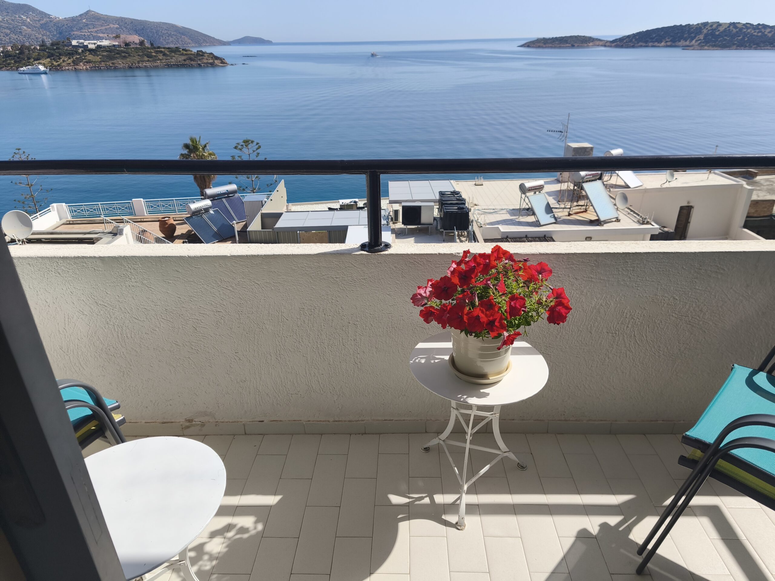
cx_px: 388
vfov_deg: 58.9
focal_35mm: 23
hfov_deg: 73.9
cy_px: 290
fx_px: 515
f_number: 1.7
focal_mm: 5.35
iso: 80
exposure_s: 1/3778
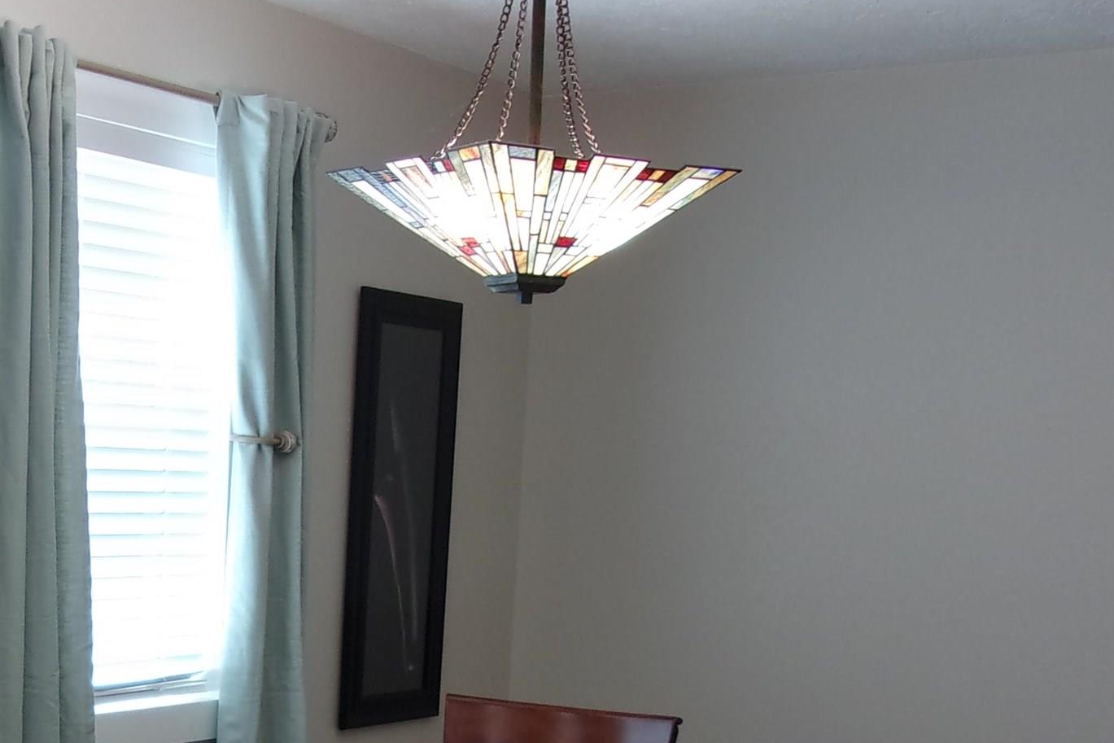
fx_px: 1950
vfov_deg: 20.8
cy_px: 764
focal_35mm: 63
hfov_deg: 31.5
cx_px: 319
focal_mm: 4.9
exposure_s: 1/34
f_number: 3
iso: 111
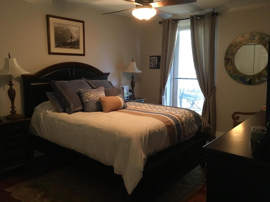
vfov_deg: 48.2
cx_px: 135
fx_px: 226
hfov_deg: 61.7
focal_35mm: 29
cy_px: 101
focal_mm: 4.15
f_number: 2.2
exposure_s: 1/17
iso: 200
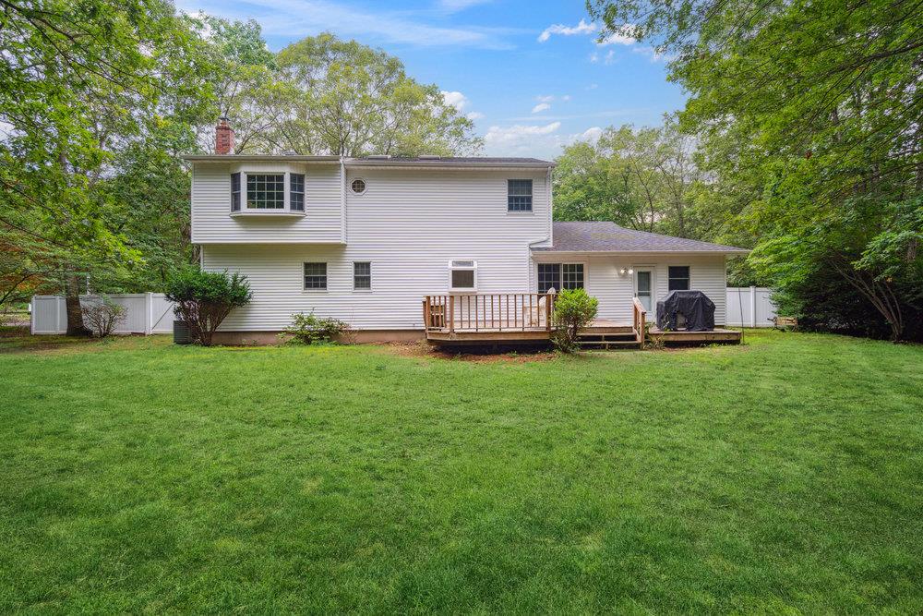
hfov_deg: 90.0
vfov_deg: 67.4
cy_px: 308
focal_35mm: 18
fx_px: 462
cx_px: 462
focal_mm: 18
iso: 500
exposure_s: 1/125
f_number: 5.6
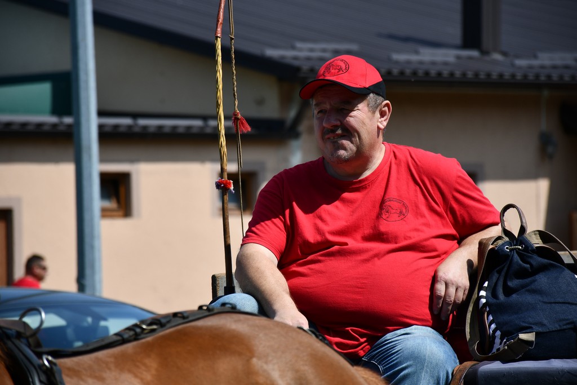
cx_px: 288
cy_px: 192
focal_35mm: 210
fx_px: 3366
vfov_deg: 6.5
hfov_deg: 9.8
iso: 200
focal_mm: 140
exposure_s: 1/1250
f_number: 5.6
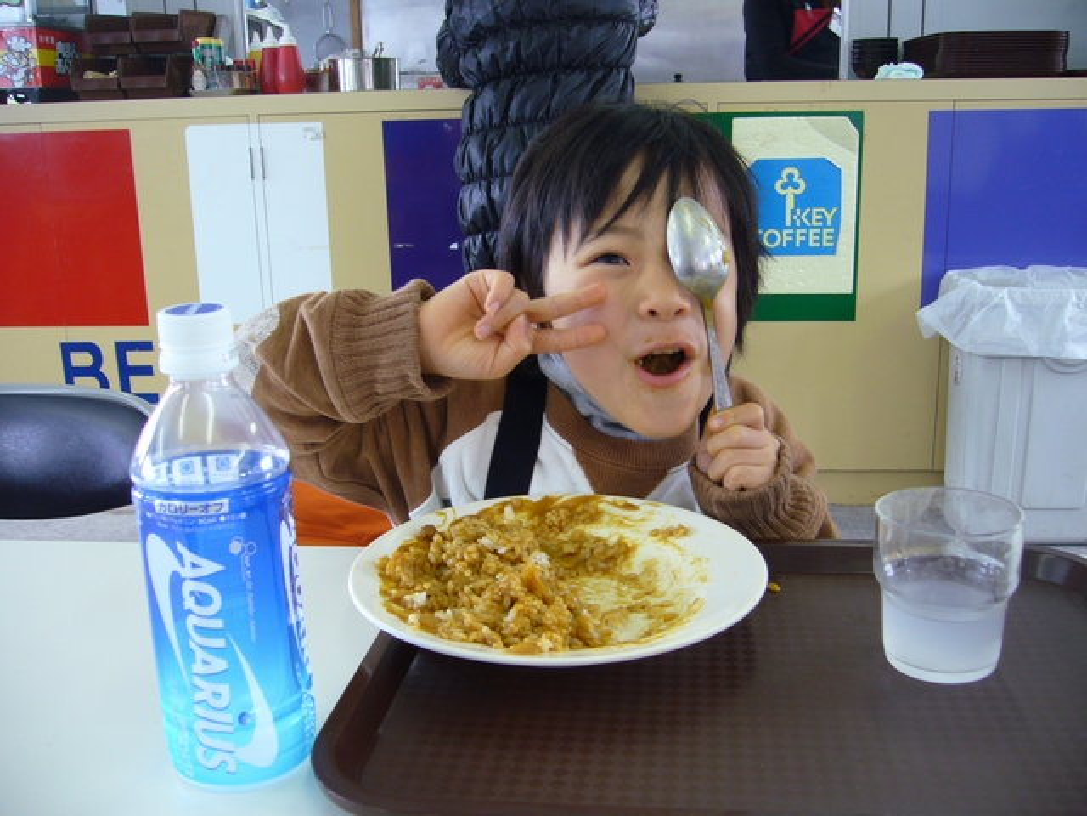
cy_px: 408
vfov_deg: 40.7
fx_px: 1099
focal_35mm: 35
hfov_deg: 52.6
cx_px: 544
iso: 100
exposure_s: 1/30
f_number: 2.8
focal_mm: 5.8
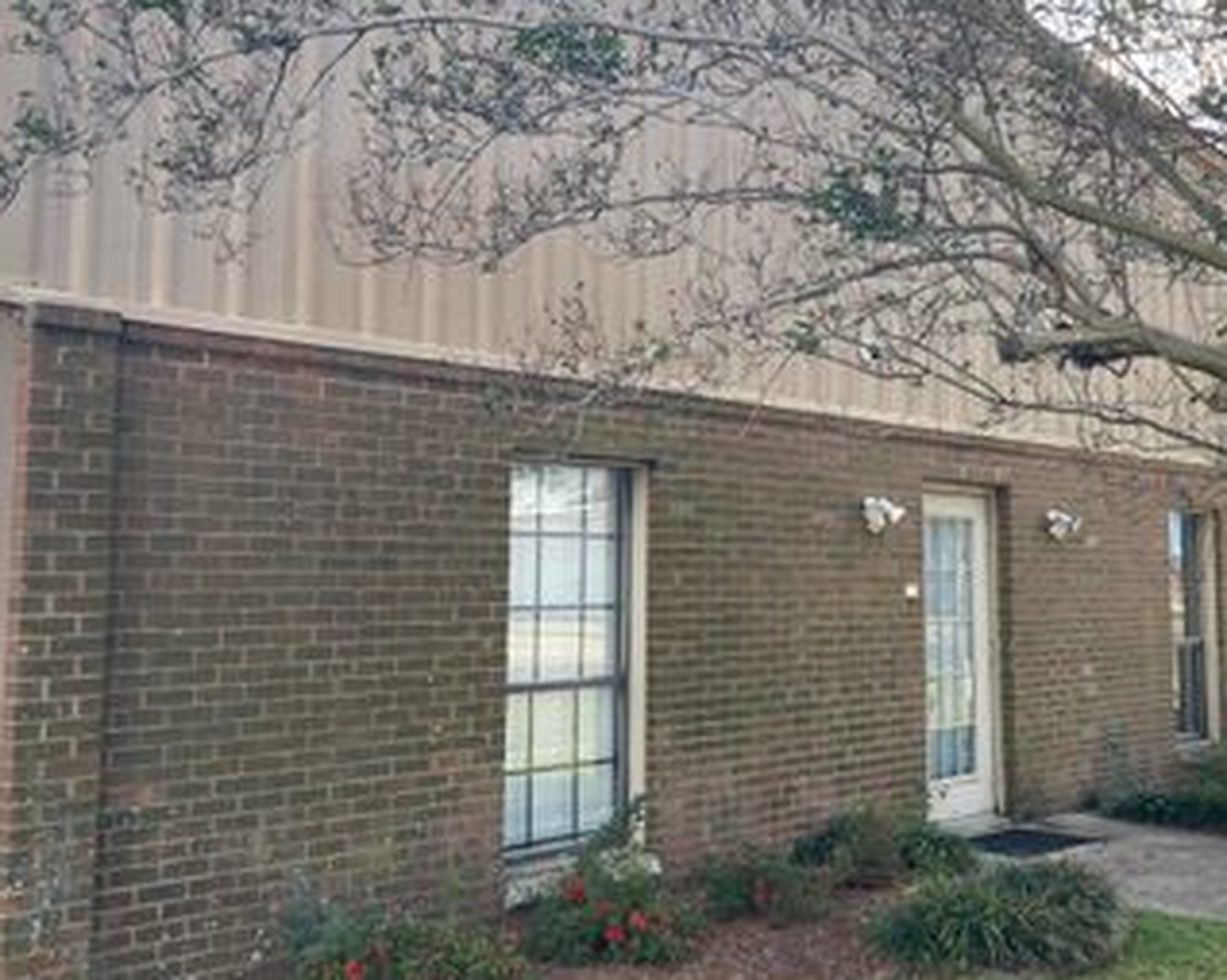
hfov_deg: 42.7
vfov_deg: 34.8
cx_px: 745
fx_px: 1561
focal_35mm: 43
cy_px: 449
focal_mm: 3.99
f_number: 1.8
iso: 20
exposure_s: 1/368
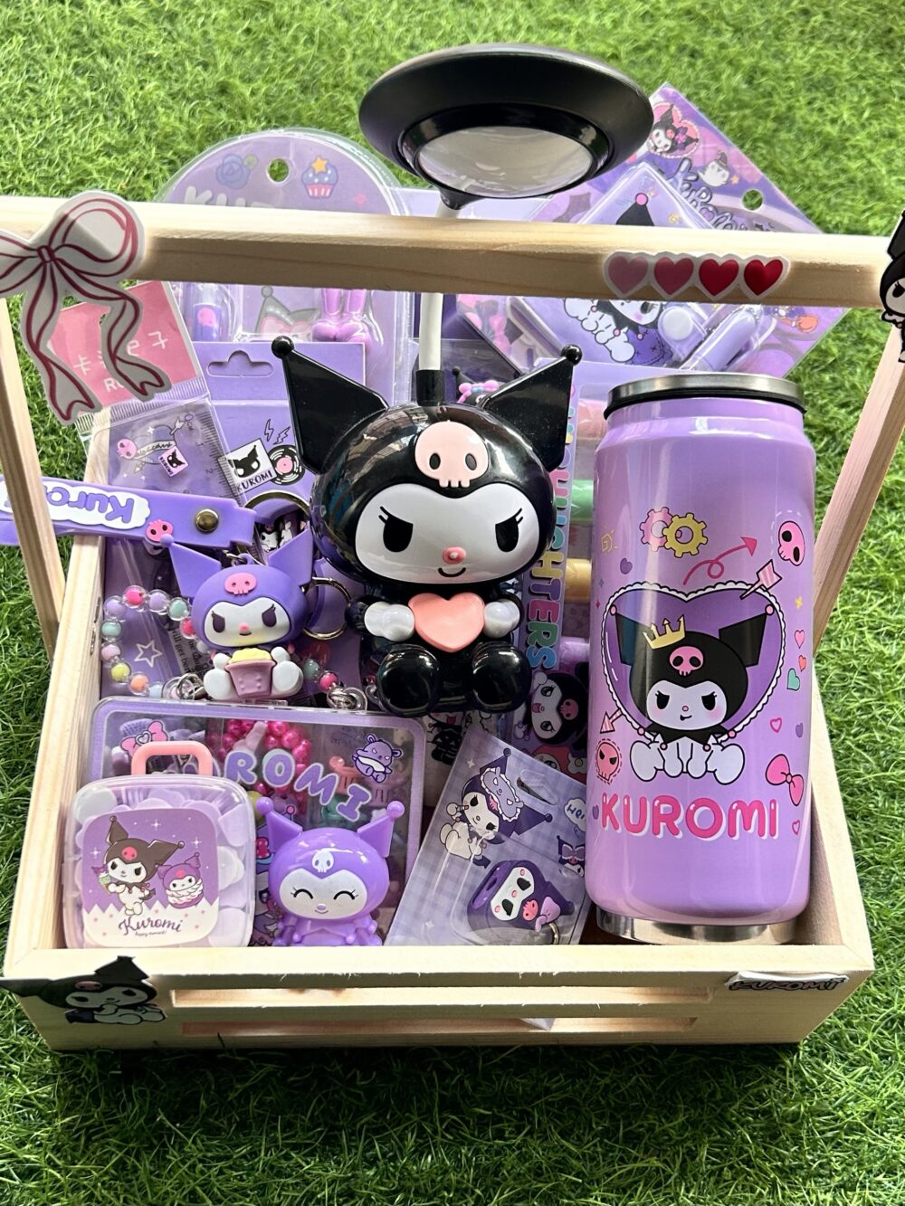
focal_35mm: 26
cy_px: 603
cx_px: 452
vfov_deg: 67.3
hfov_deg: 53.1
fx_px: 906
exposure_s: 1/121
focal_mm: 5.7
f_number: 1.5
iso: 125
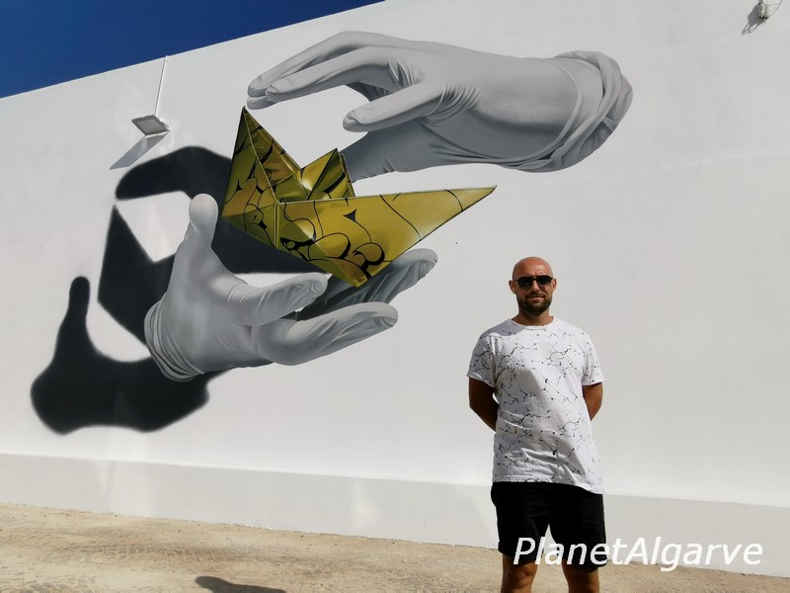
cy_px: 296
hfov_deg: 79.0
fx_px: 479
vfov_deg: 63.4
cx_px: 395
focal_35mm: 21
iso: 50
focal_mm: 2.35
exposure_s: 1/2817
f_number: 2.2
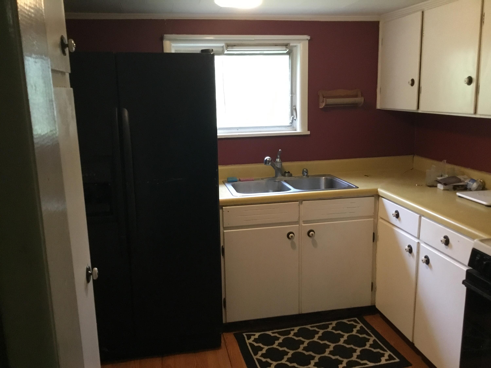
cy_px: 184
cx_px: 246
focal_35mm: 31
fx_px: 440
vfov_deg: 45.4
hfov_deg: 58.4
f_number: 2.4
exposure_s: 1/30
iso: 200
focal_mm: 3.3
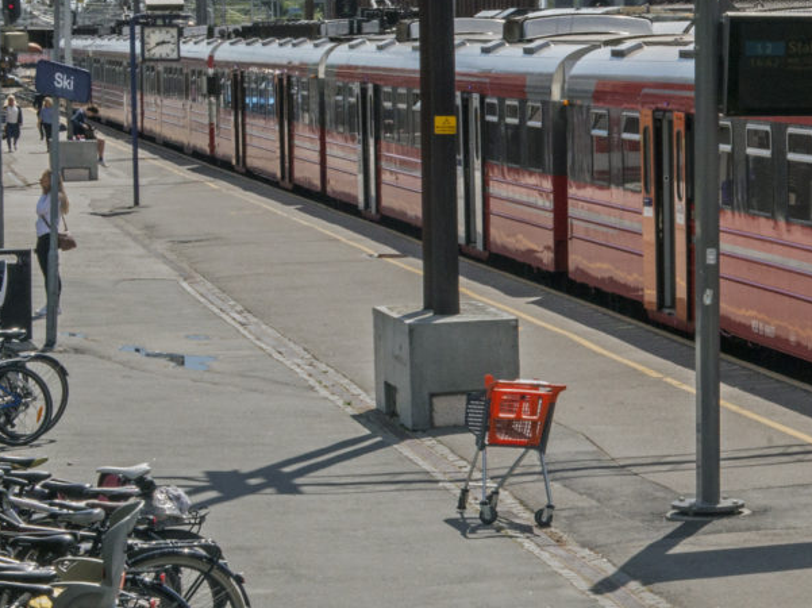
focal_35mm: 164
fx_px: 3845
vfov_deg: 9.0
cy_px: 202
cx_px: 1247
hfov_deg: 11.5
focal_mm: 50
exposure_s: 1/400
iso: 400
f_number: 22
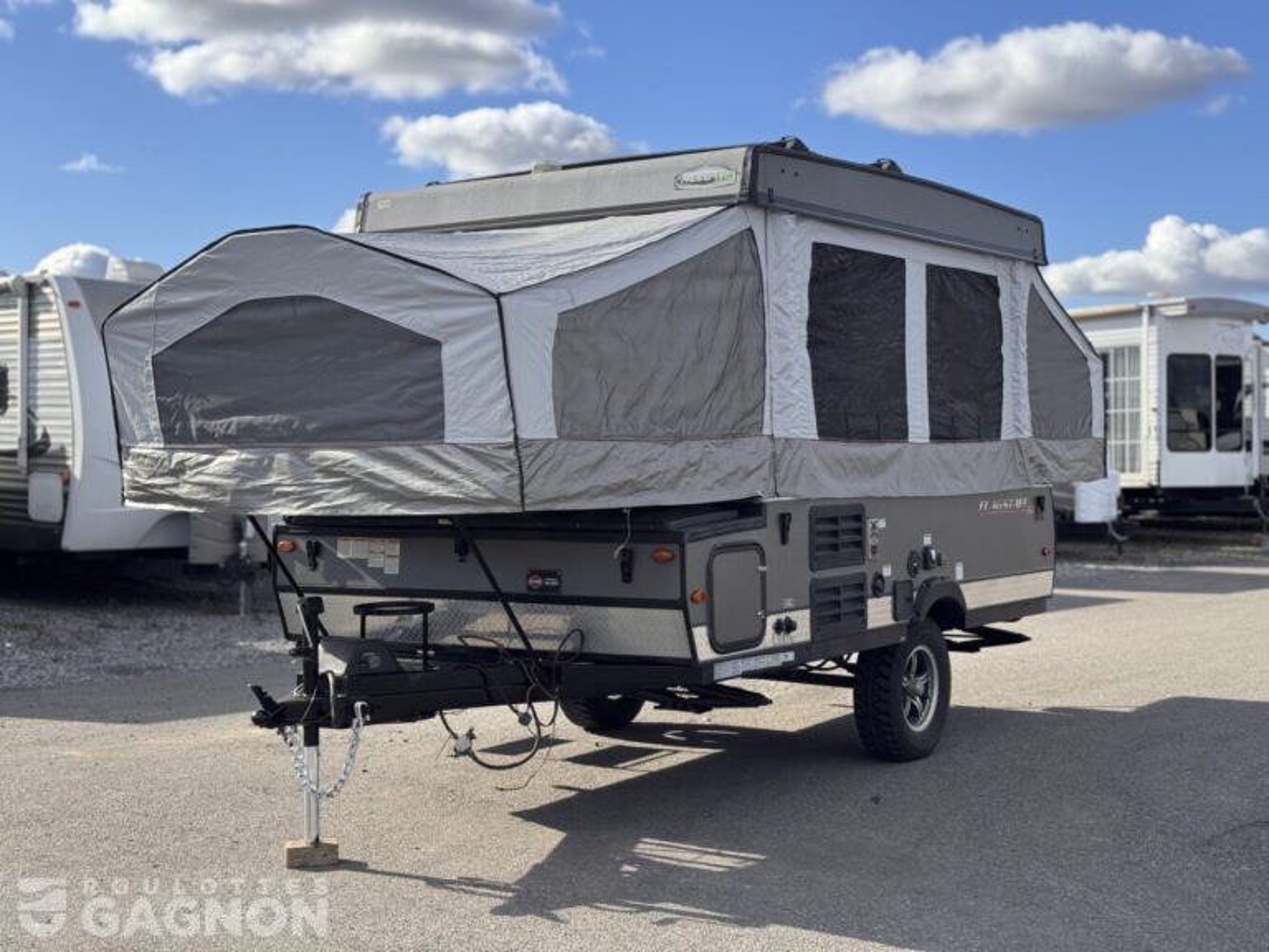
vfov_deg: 30.3
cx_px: 634
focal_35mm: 48
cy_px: 476
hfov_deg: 39.7
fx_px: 1760
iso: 64
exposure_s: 1/2833
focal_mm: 6.76
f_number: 1.78
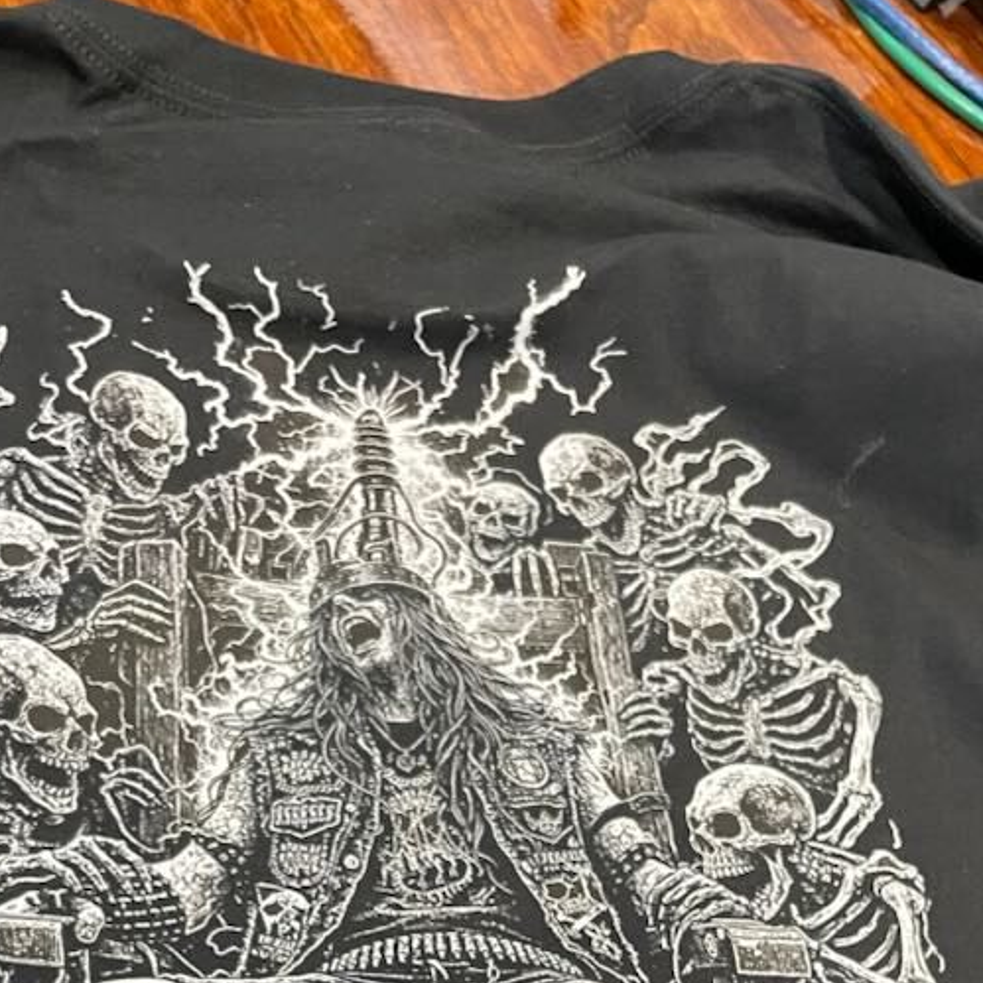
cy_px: 1204
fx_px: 1896
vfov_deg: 25.8
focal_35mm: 59
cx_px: 512
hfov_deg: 29.1
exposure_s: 1/60
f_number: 1.6
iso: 250
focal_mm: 4.2
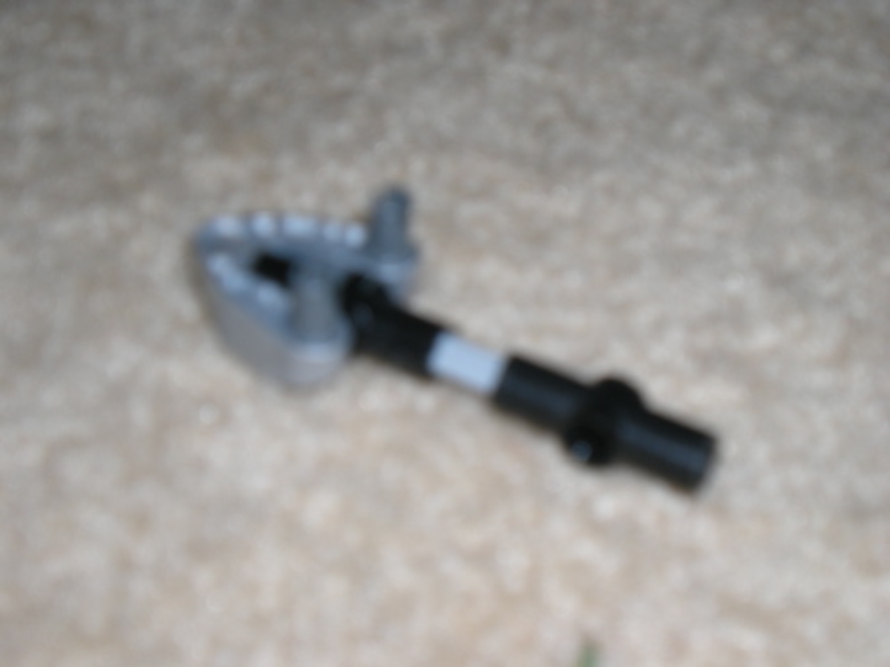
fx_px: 1903
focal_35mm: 74
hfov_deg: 26.3
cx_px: 445
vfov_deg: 19.9
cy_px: 334
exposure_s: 1/120
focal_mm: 12.3
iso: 64
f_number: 4.6
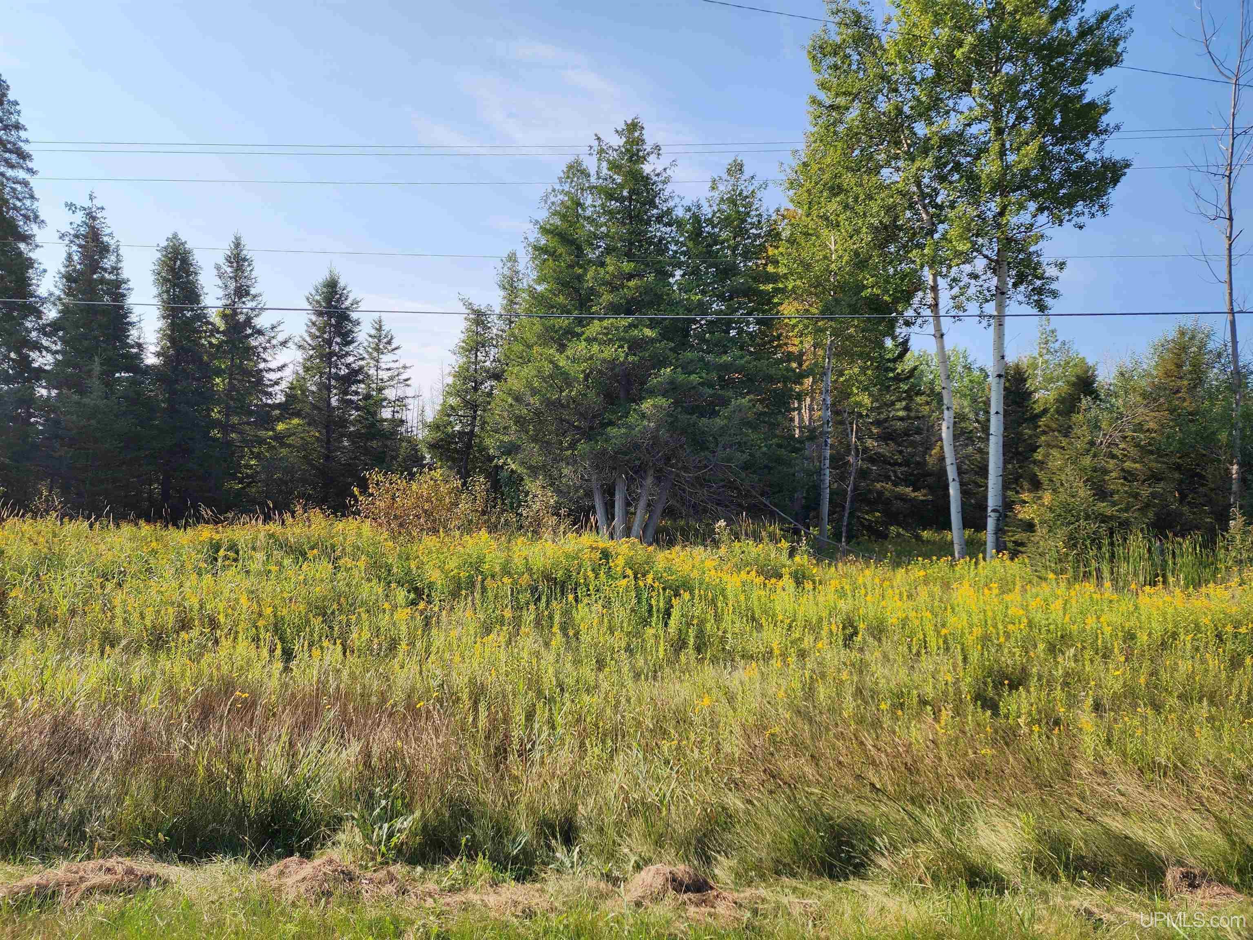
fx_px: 833
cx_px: 626
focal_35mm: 23
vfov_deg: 58.9
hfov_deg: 73.9
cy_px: 470
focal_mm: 6.4
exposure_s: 1/1111
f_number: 1.8
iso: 12
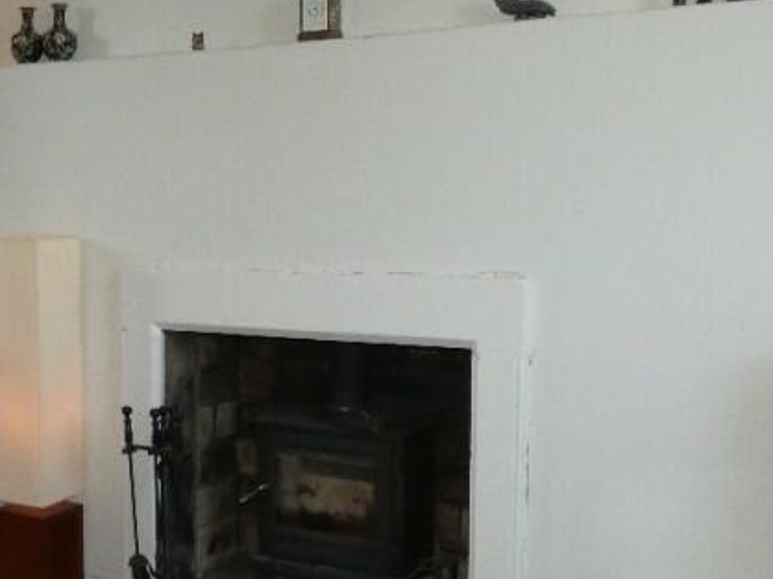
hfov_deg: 37.2
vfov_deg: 29.6
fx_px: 1094
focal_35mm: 49
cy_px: 302
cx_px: 129
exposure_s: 1/60
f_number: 2.8
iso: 500
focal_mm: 3.6
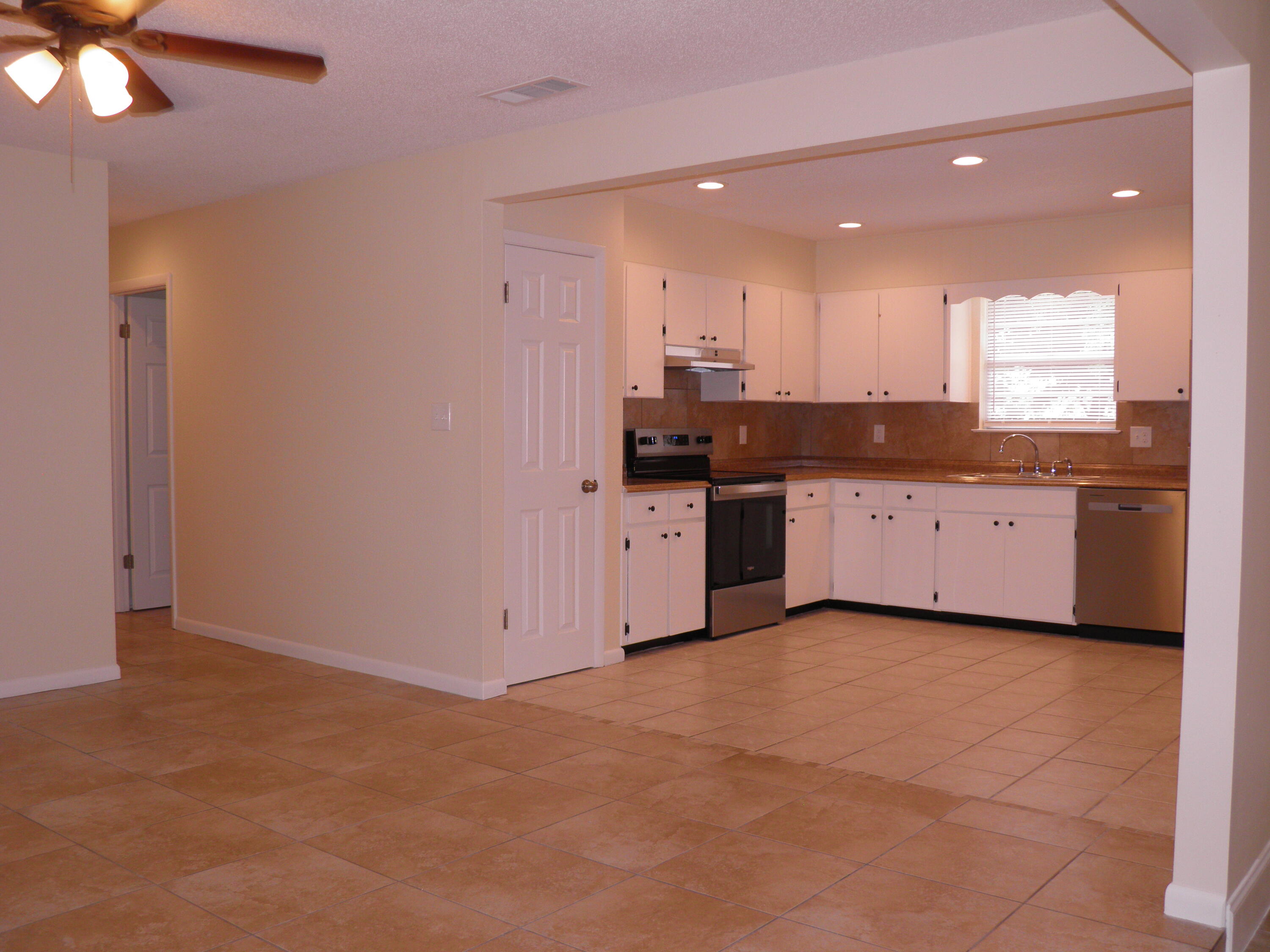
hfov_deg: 60.0
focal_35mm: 30
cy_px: 476
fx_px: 1101
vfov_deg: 46.8
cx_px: 635
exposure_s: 1/40
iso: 64
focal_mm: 5.5
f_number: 3
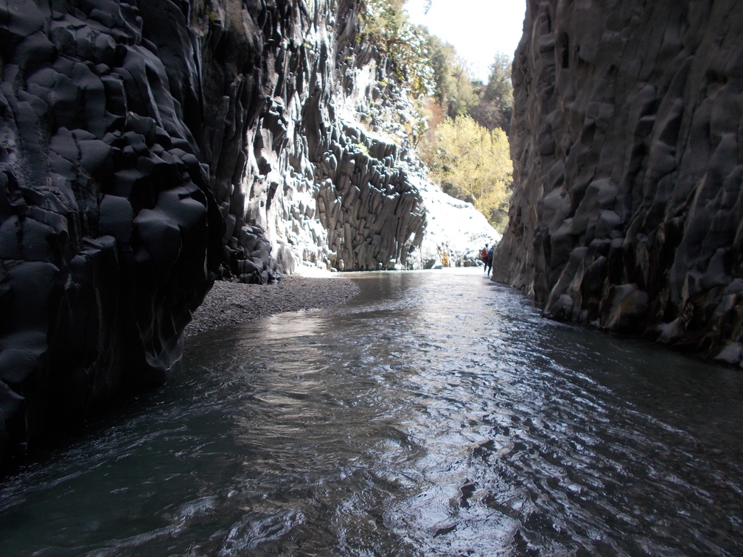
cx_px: 372
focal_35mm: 30
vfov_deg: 46.8
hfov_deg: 60.0
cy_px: 278
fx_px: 644
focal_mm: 5.3
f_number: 3.4
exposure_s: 1/125
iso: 80
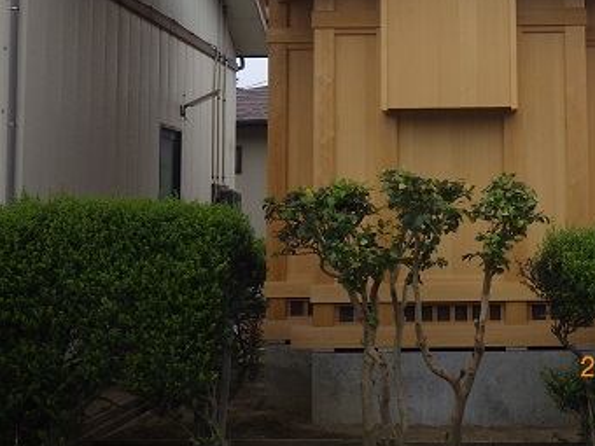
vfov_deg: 19.1
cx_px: 480
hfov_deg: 25.2
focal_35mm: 76
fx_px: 1306
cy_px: 57
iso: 125
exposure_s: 1/320
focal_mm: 7.5
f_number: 5
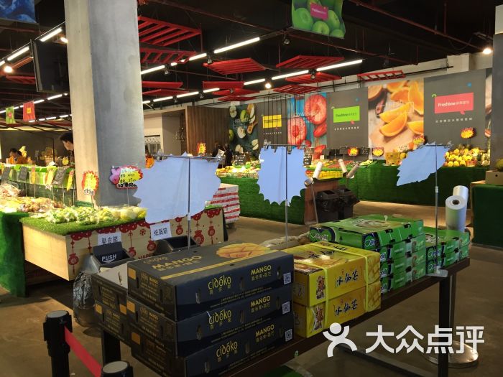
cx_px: 252
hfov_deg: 61.7
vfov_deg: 48.2
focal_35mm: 29
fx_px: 421
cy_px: 188
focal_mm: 4.15
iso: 100
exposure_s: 1/33
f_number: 2.2
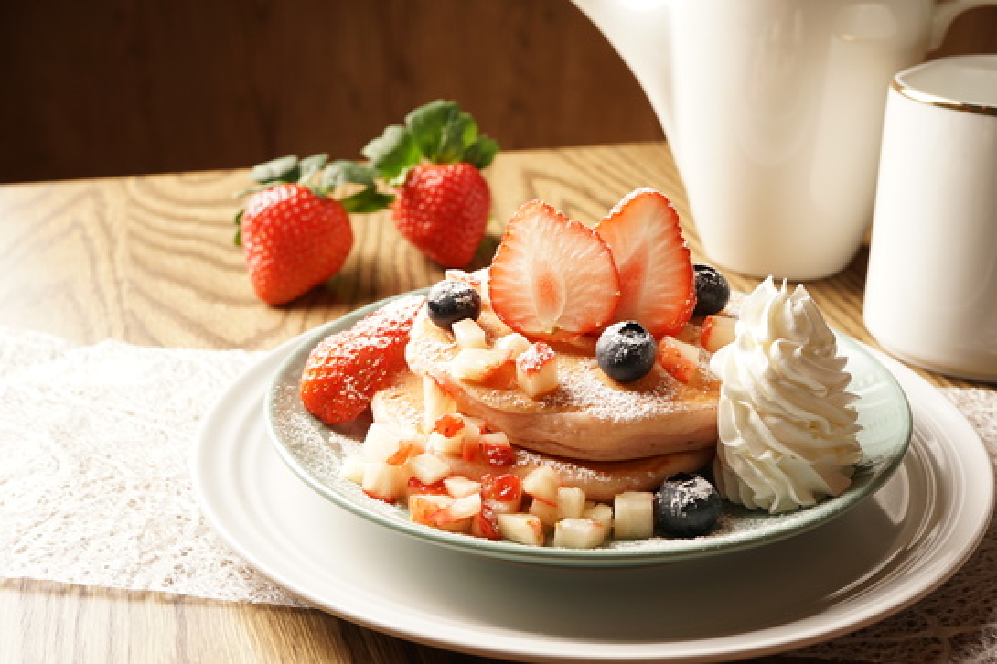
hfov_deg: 39.6
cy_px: 332
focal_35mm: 50
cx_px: 498
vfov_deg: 27.0
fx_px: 1384
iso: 160
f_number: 10
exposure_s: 1/160
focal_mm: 50
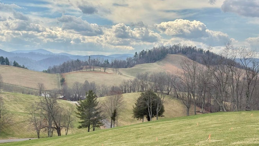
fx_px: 474
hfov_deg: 30.5
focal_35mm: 69
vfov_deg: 17.5
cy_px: 94
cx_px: 106
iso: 40
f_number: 1.6
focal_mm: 5.96
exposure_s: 1/4329
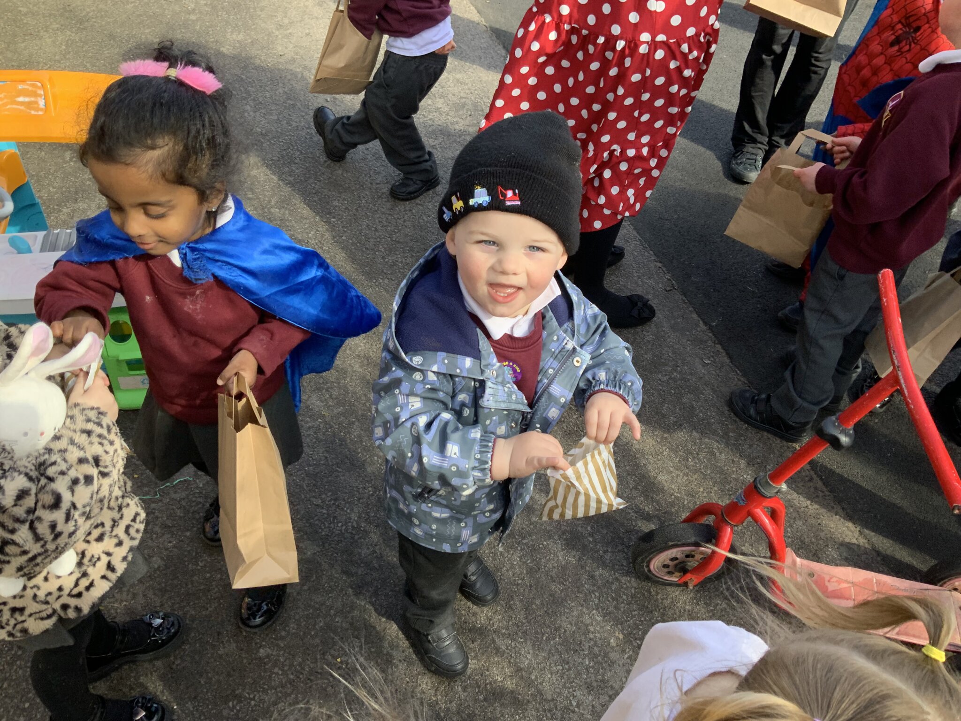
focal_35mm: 29
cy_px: 360
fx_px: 805
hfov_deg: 61.7
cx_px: 480
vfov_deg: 48.2
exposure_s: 1/358
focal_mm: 3
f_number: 1.8
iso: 16
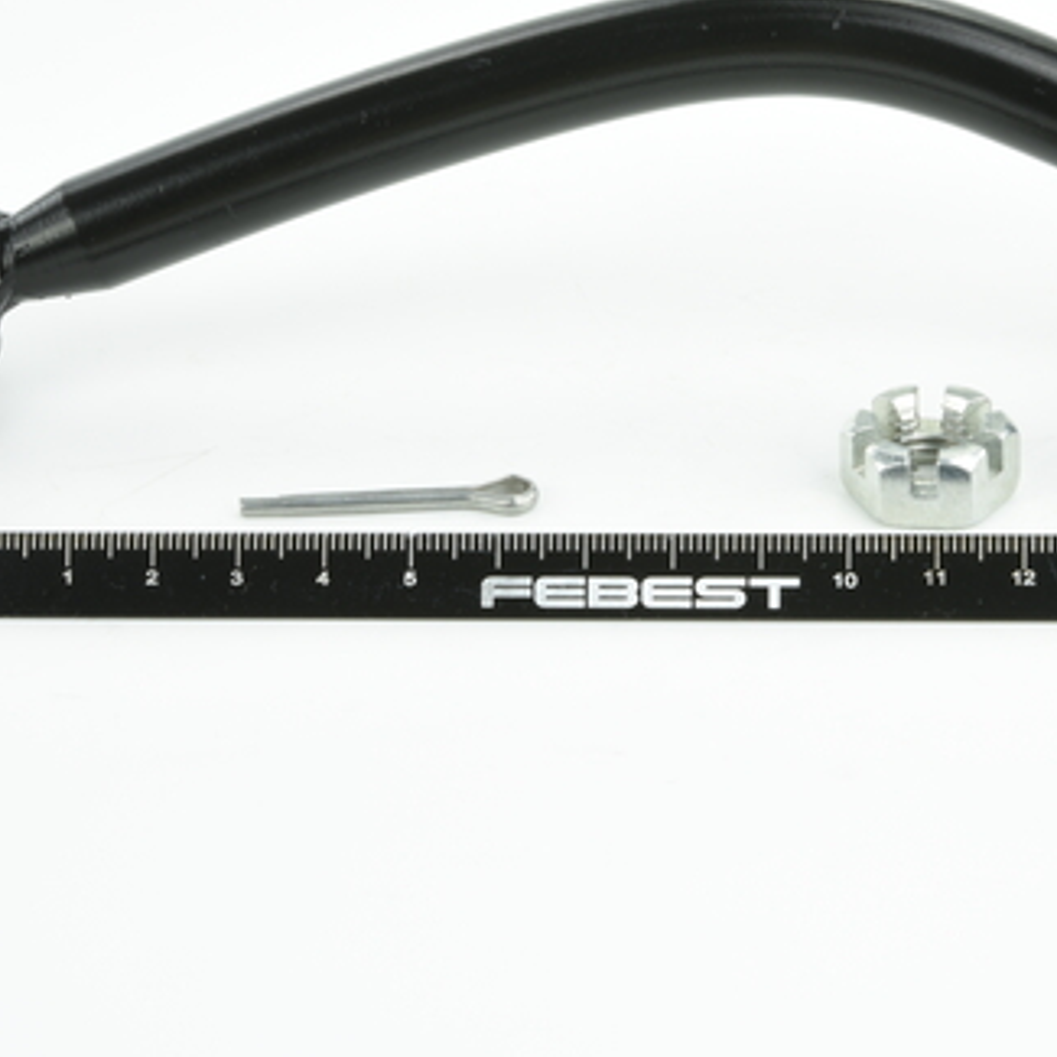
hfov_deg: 15.4
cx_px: 654
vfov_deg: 15.4
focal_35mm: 113
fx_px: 3904
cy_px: 348
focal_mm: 60
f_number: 29
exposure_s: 1/2
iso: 64
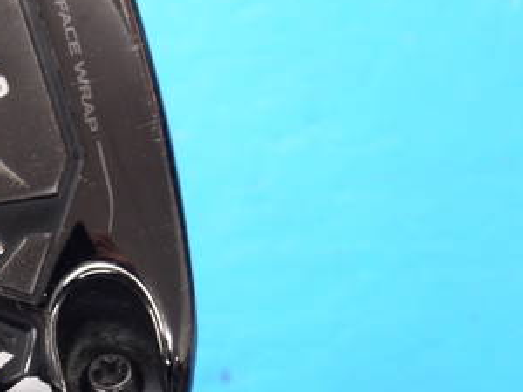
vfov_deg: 8.3
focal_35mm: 179
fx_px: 2704
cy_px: 143
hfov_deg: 10.9
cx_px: -21
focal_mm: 42
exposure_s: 1/50
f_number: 5.6
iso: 800
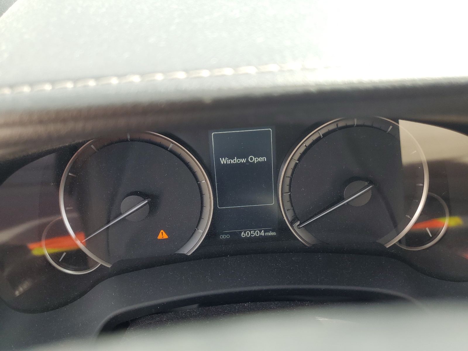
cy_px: 176
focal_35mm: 26
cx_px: 234
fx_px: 352
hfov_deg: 67.3
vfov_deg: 53.1
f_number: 1.5
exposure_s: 1/189
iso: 50
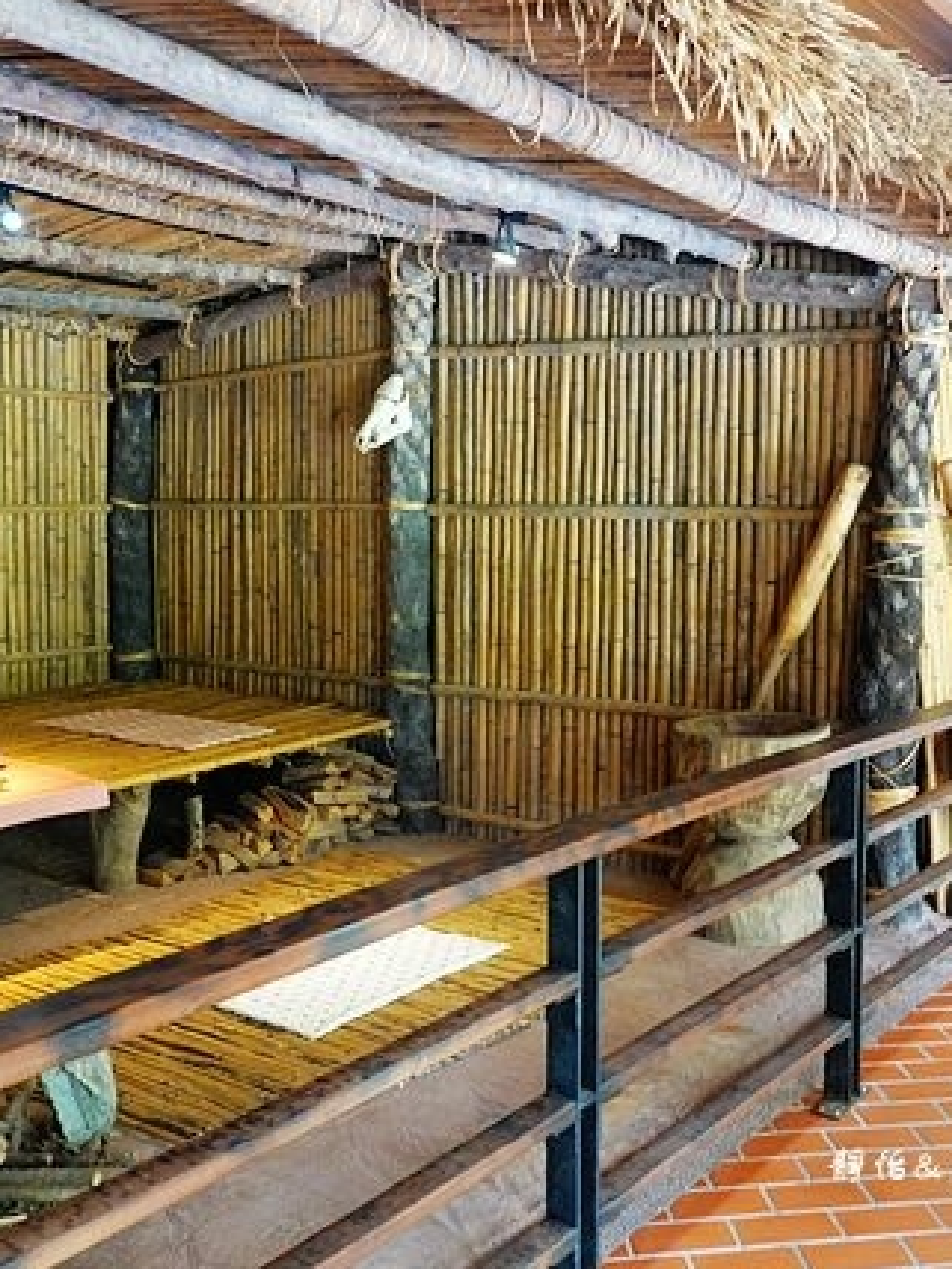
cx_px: 578
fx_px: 1283
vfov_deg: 52.6
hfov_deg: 40.5
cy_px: 630
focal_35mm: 35
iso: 640
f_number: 2.8
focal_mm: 9
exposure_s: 1/30
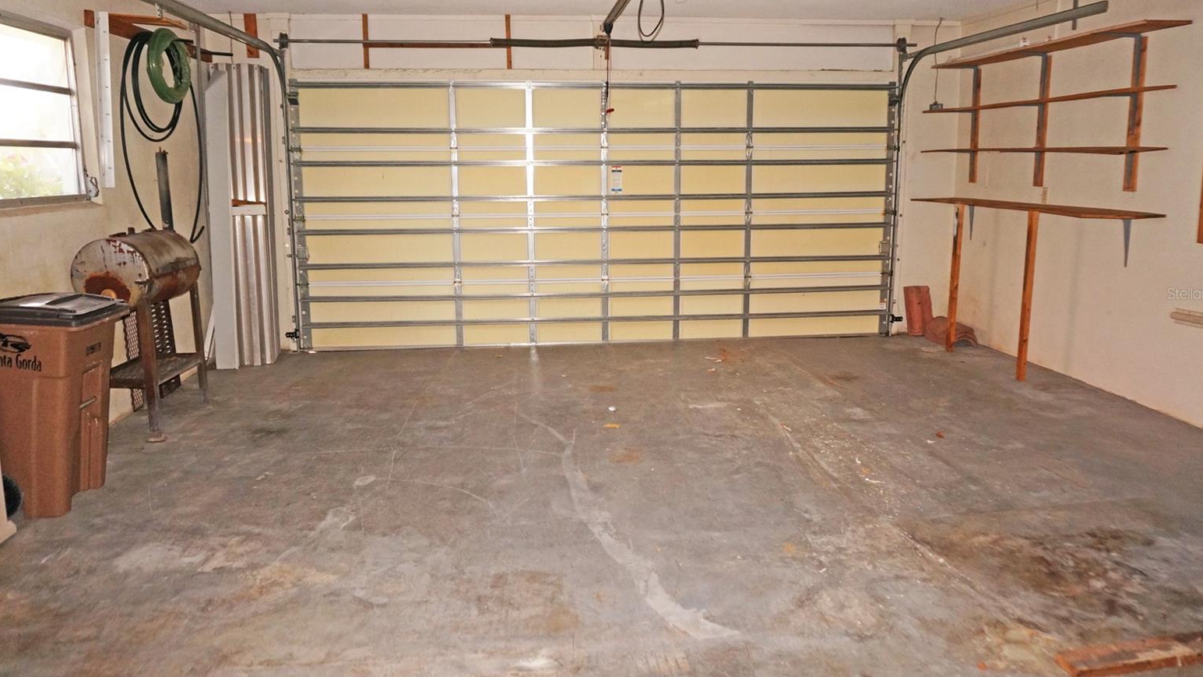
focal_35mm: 26
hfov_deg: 71.9
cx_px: 614
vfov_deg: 44.3
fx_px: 829
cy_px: 293
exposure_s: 1/160
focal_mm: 16
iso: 800
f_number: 4
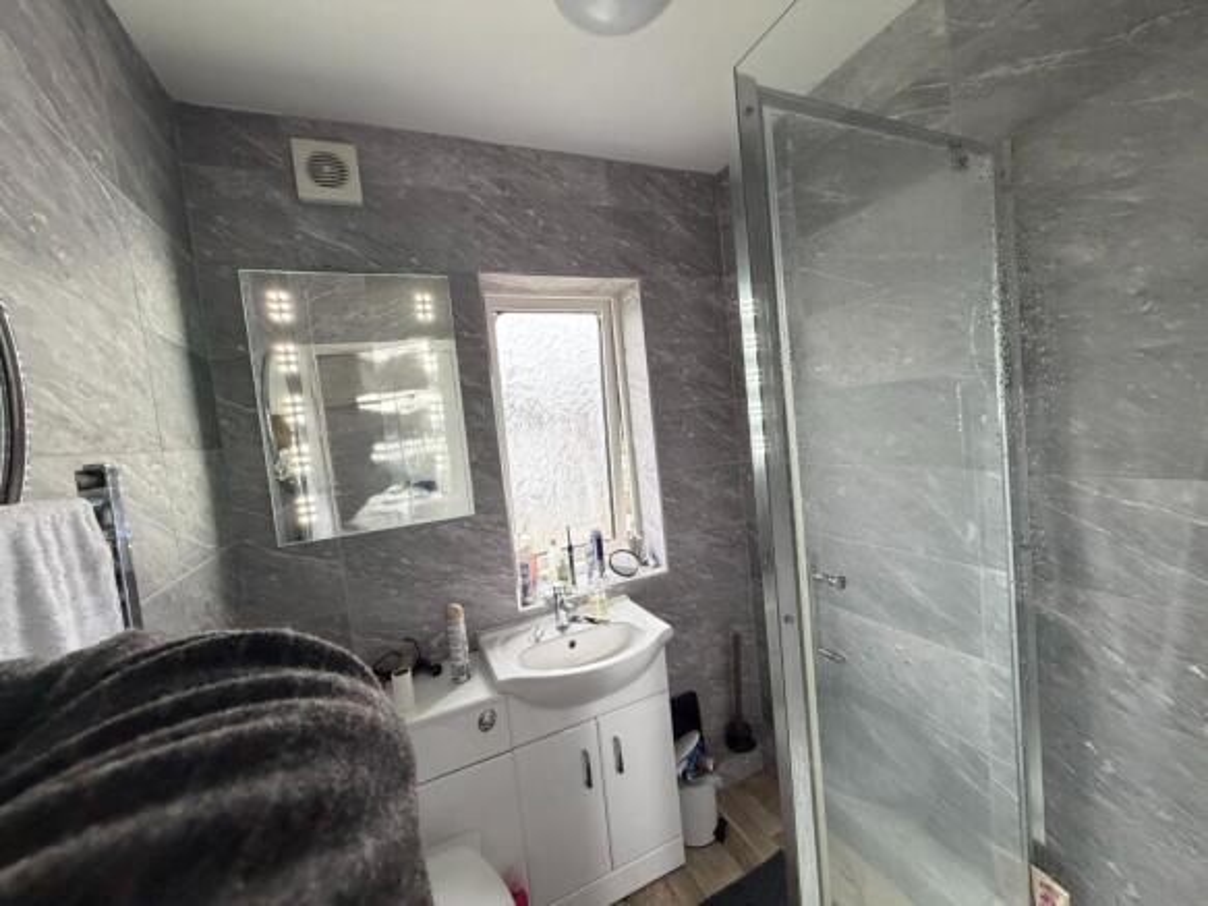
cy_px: 453
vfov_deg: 85.7
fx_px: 488
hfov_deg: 102.1
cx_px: 604
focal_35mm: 14
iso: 320
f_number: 2.2
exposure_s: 1/68
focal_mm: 2.22
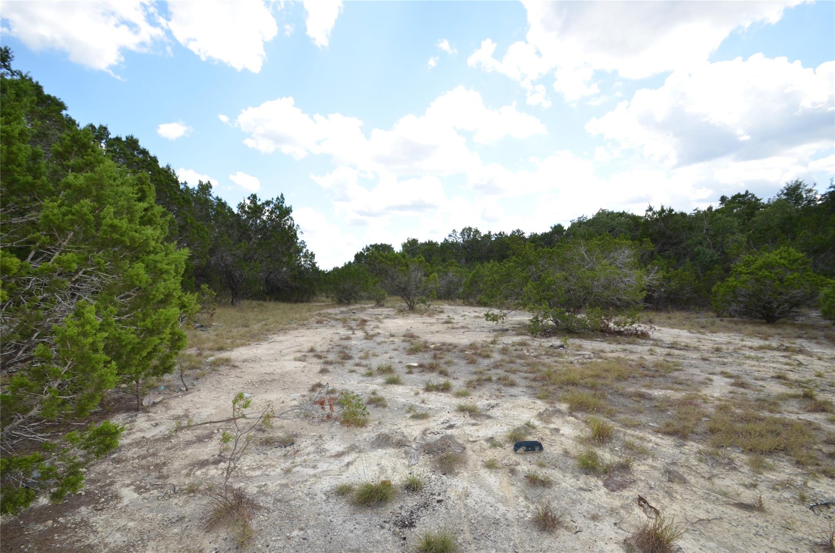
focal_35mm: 15
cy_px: 276
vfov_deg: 77.1
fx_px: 347
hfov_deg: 100.5
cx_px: 418
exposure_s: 1/250
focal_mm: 10
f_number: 9
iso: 200
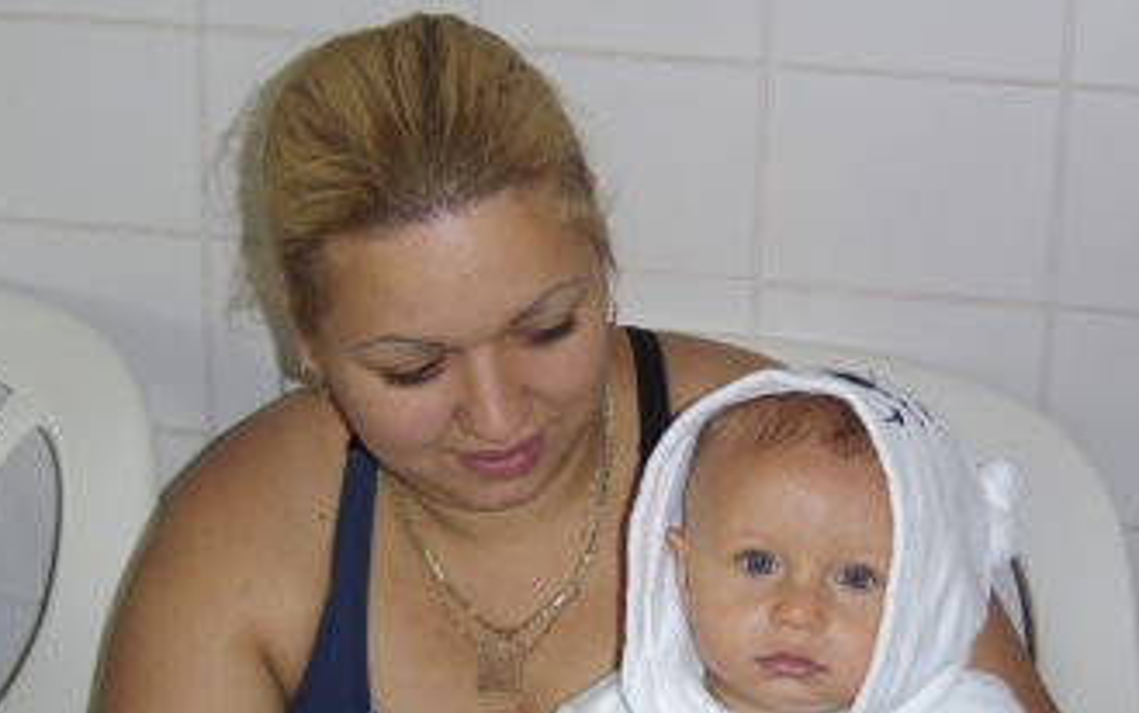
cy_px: 396
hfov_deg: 27.8
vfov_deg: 17.6
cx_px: 568
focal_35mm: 74
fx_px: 2298
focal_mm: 11.93
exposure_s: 1/60
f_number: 3.5
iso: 200
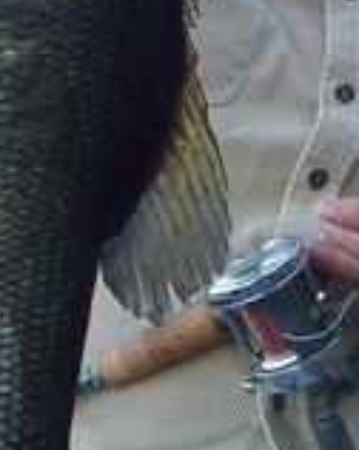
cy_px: -53
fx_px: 1623
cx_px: 228
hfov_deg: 12.6
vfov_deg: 15.4
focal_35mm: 122
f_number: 2.8
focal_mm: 5.6
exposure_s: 1/180
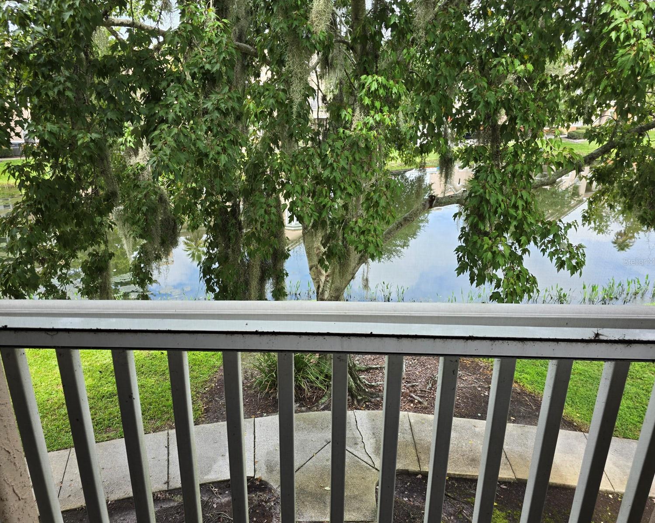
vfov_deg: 58.8
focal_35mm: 24
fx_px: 465
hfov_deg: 70.3
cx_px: 315
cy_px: 261
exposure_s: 1/180
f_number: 1.7
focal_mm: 6.3
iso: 25
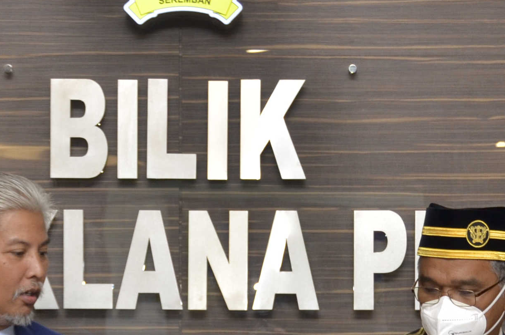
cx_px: 241
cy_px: 311
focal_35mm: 160
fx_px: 2234
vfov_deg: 8.5
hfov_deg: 12.9
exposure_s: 1/160
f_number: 4.2
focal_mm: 35
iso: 500
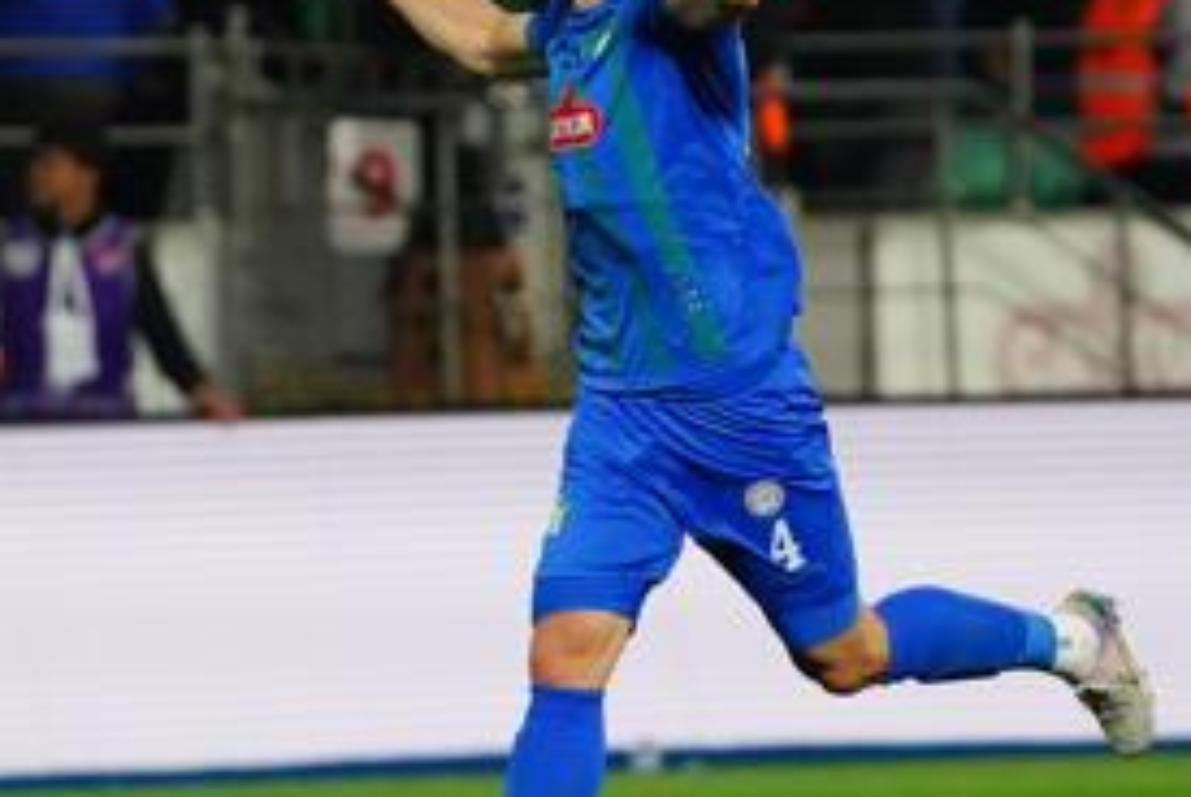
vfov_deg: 1.3
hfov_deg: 2.0
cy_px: 269
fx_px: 34244
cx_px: 634
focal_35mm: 1034
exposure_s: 1/1500
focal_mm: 463
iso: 10000
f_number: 6.3
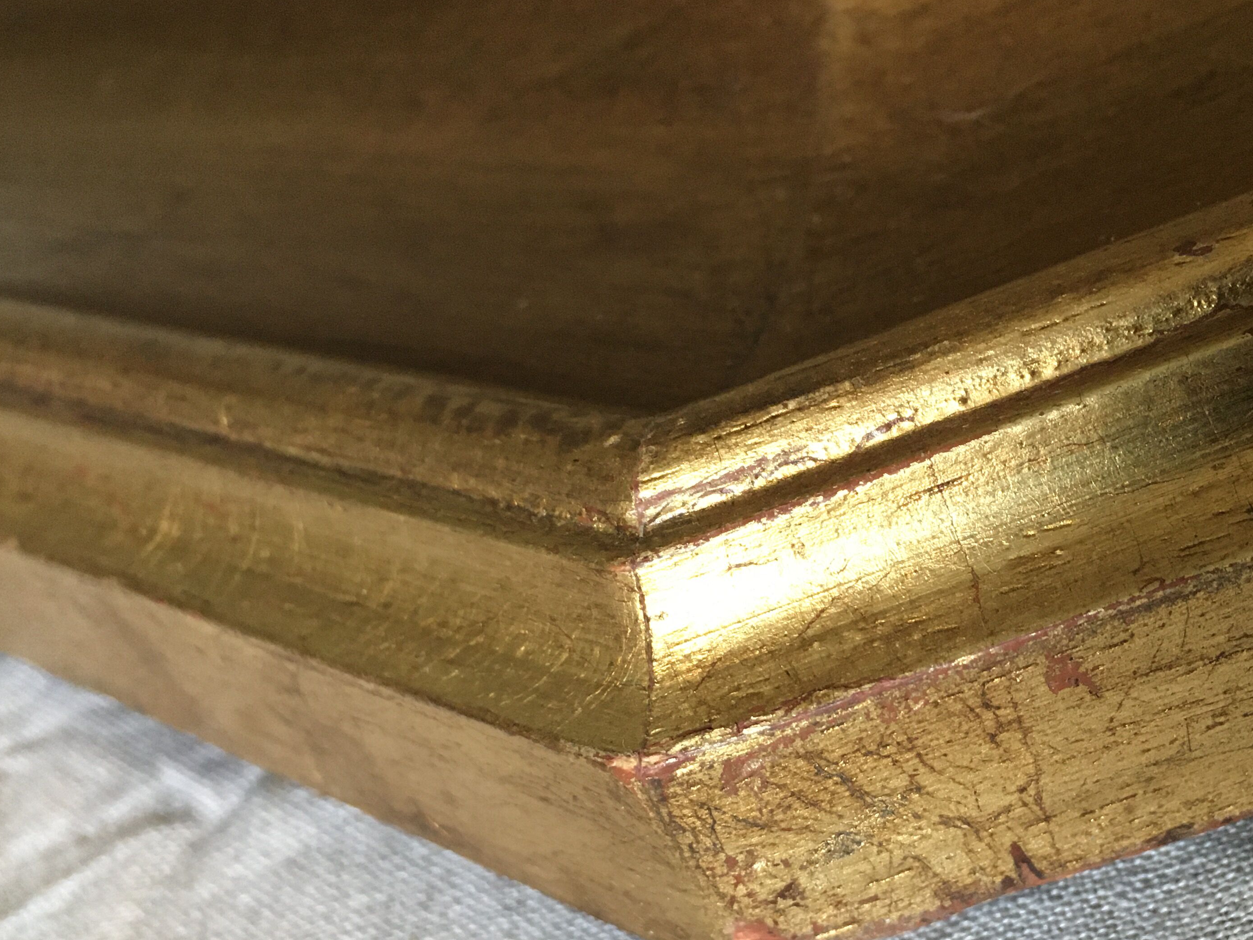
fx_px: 1520
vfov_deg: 34.1
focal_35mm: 42
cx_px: 789
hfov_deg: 44.4
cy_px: 621
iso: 200
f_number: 2.2
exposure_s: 1/20
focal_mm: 4.15
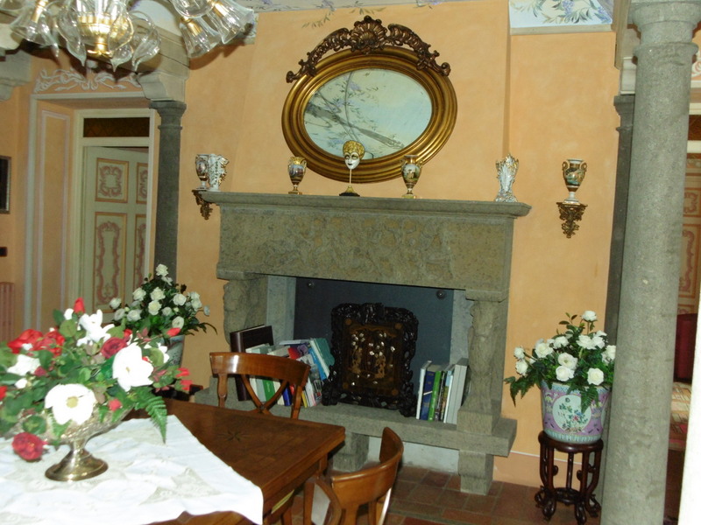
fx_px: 709
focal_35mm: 35
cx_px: 350
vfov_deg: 40.7
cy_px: 262
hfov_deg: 52.6
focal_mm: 6.4
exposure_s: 1/60
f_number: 3.5
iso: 200
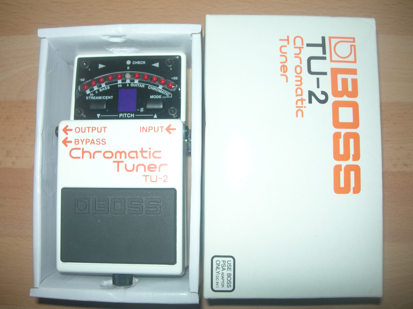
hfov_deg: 49.0
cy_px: 154
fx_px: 453
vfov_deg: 37.7
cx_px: 206
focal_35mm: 38
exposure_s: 1/60.1
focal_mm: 7.8
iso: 50
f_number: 2.8
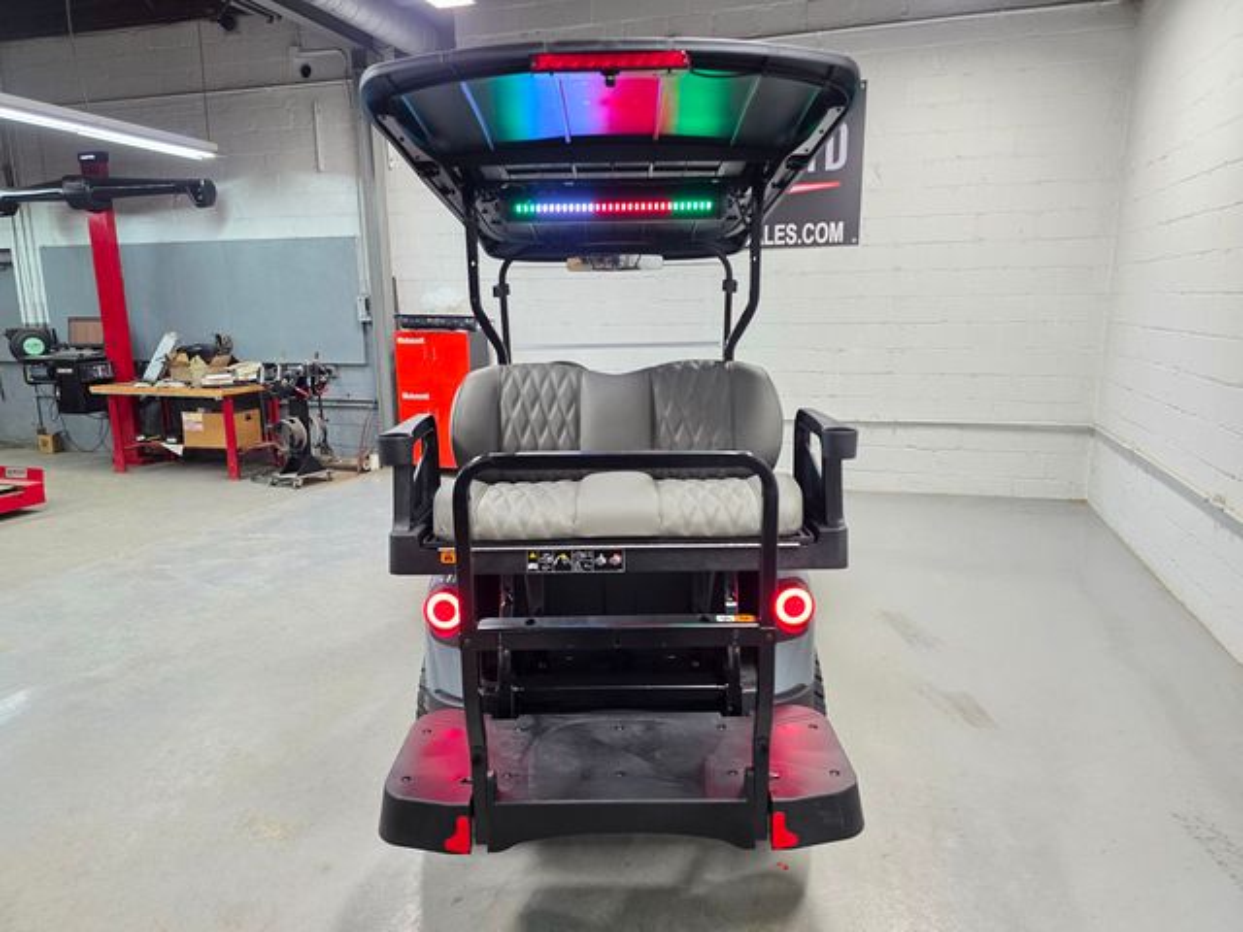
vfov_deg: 58.9
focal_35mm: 23
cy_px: 466
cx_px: 622
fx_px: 826
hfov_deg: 73.9
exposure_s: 1/120
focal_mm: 6.3
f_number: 1.7
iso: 200
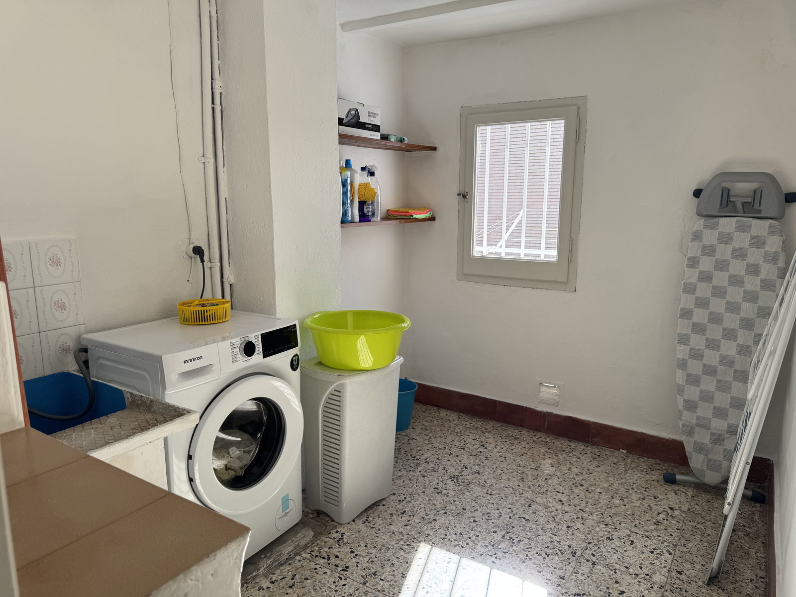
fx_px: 552
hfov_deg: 71.6
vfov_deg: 56.8
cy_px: 298
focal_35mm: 24
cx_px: 398
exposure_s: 1/812
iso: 80
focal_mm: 6.76
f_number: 1.78
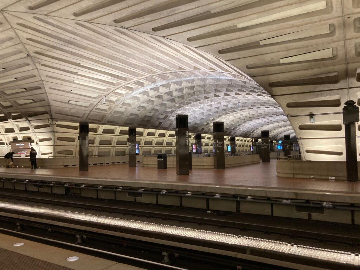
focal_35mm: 28
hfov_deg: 63.4
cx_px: 180
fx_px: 291
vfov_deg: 49.7
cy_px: 135
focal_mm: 3.99
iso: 200
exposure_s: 1/60
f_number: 1.8
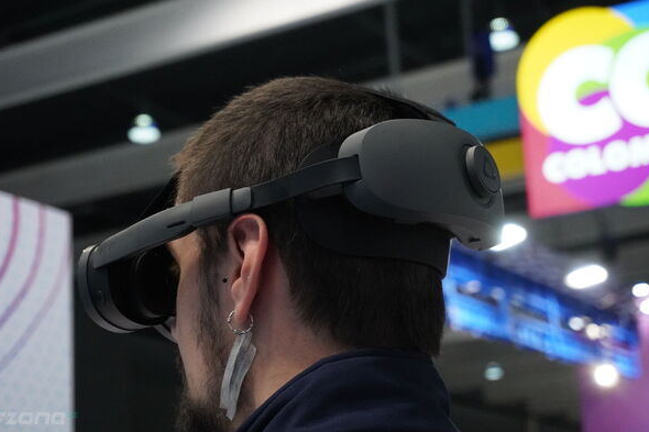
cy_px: 209
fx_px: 1406
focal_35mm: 78
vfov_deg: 17.5
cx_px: 324
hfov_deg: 26.0
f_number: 5.6
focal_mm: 50
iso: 6400
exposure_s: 1/640
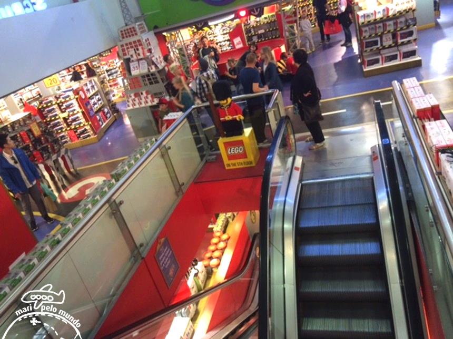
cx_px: 226
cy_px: 170
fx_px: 380
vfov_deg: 48.2
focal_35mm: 29
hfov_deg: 61.7
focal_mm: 4.15
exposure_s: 1/33
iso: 200
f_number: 2.2
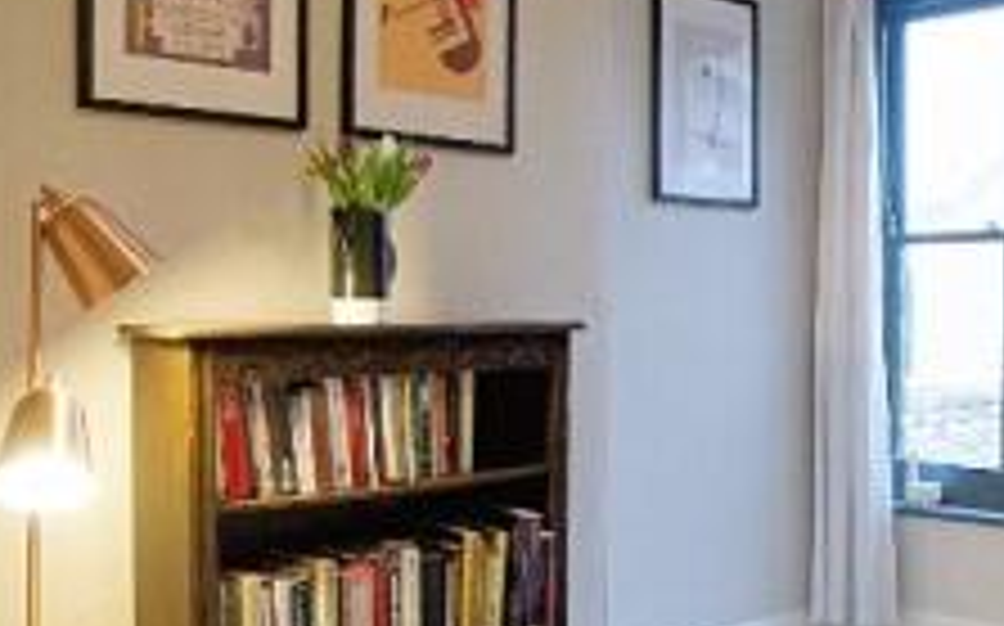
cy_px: 340
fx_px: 1230
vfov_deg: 28.5
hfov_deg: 43.3
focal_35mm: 45
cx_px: 723
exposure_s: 1/160
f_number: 4
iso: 4000
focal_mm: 10
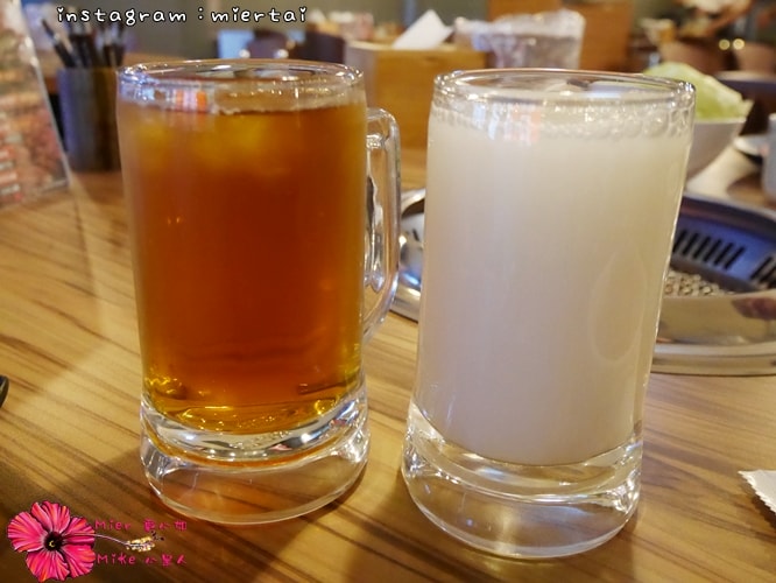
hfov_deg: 56.8
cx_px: 388
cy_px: 292
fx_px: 718
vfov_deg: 44.2
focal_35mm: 32
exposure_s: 1/60
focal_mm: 16
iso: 6400
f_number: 4.5
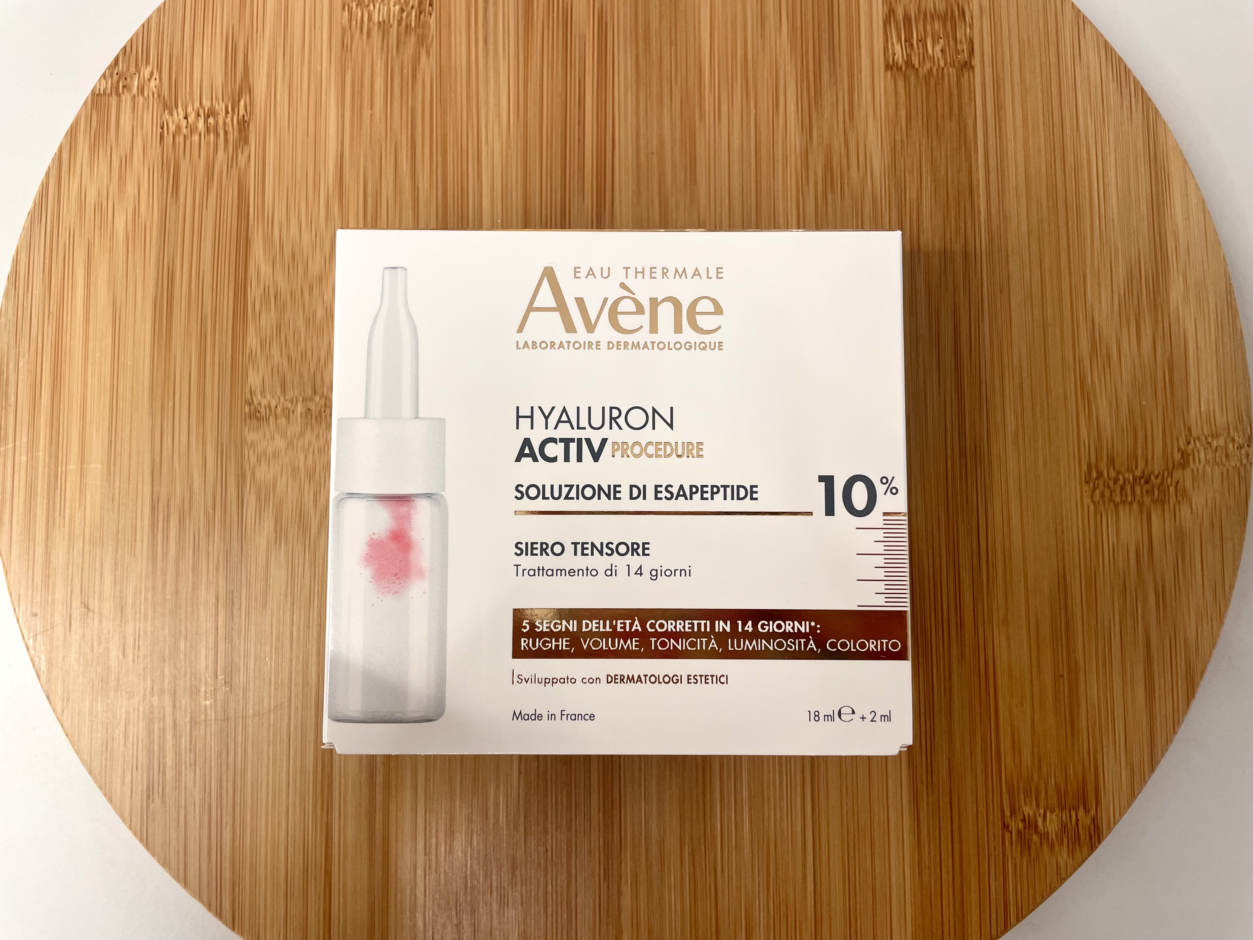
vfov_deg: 53.1
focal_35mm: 26
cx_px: 626
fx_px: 941
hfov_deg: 67.3
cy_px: 470
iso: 80
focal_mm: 4.2
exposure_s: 1/100
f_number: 1.6
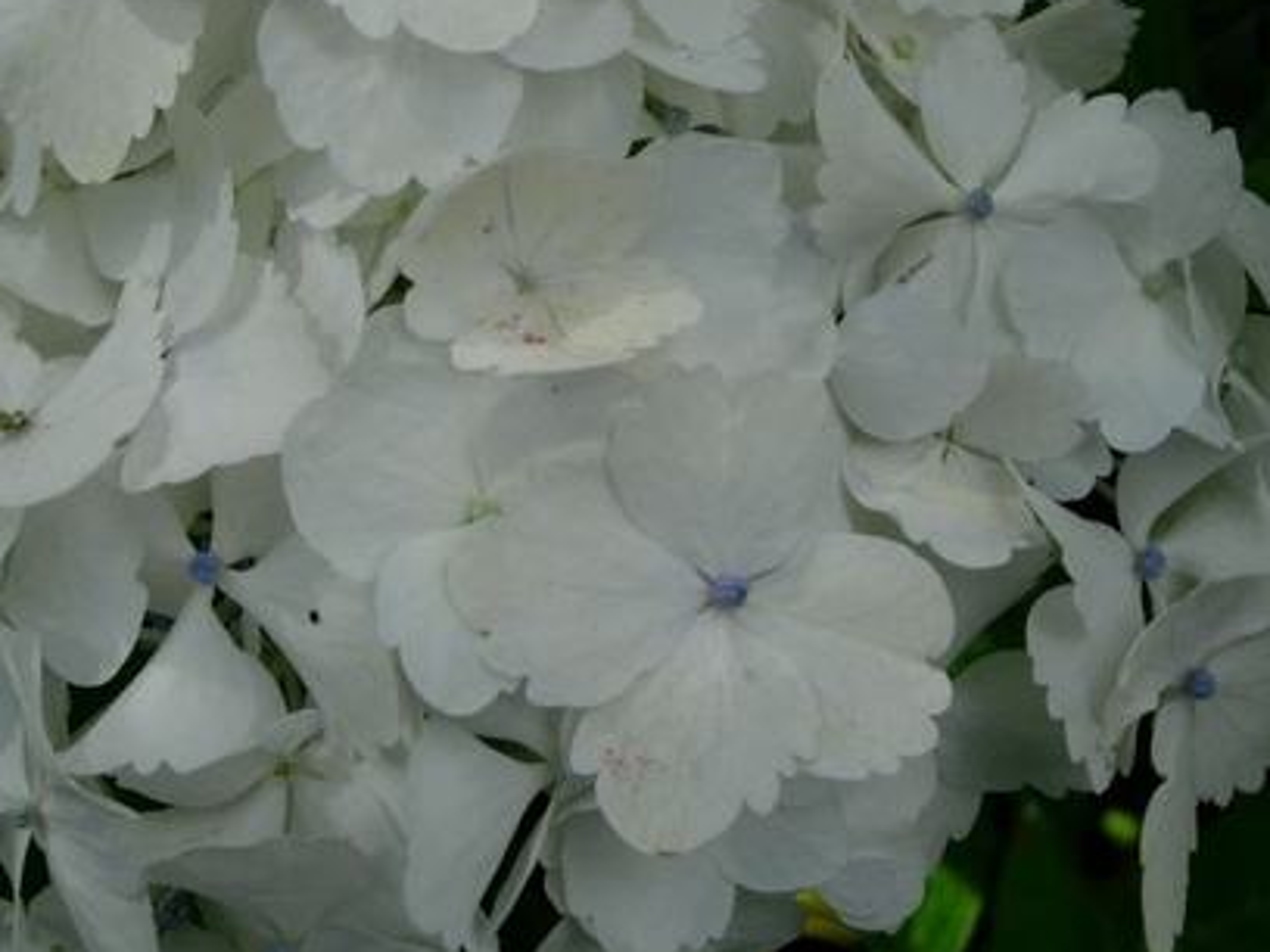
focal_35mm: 75
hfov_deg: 26.0
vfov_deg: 19.6
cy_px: 336
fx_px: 2752
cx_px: 635
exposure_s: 1/745
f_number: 3.2
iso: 64
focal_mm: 10.6
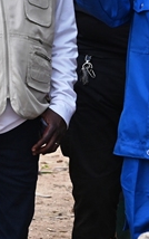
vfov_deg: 6.2
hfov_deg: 3.9
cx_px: 54
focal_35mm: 336
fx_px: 2180
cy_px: 17
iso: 200
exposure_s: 1/250
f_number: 5
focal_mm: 70
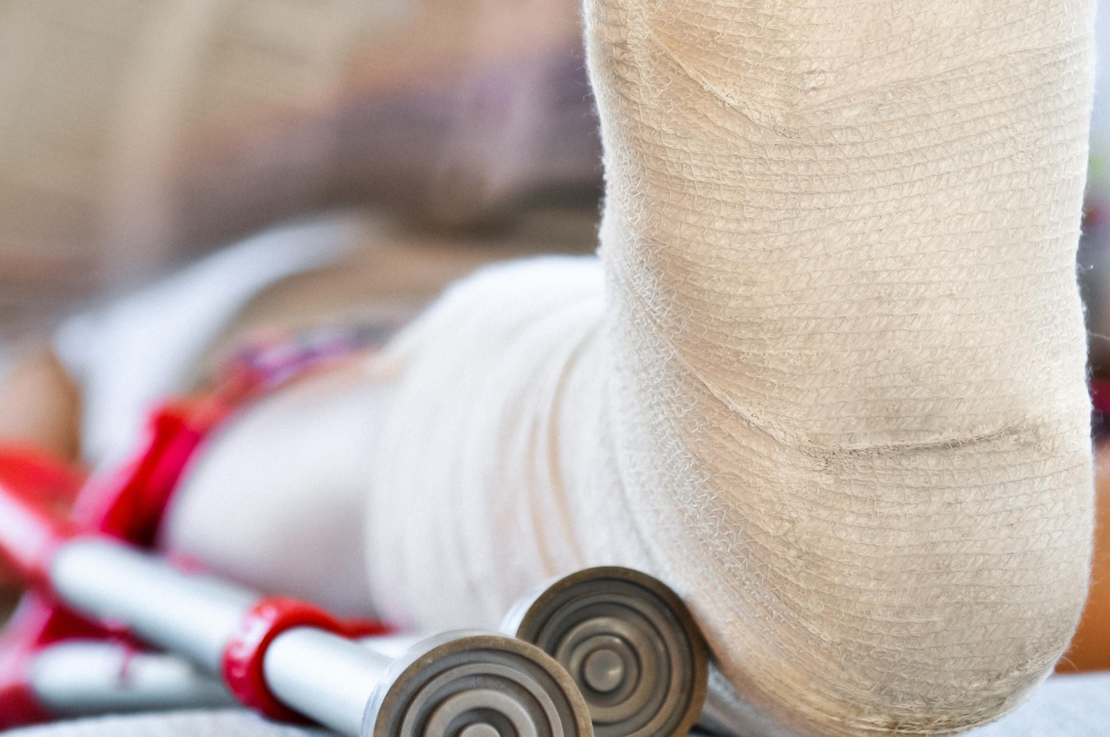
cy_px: 139
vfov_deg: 7.3
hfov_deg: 10.9
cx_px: 468
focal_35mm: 188
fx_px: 5790
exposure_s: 1/25
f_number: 3.5
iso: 200
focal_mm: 70
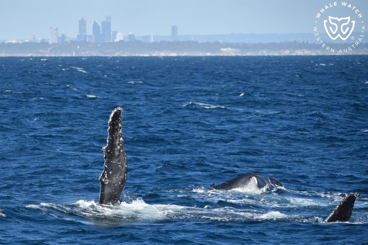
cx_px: 184
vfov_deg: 4.6
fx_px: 3066
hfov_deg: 6.9
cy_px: 122
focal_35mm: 300
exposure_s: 1/8000
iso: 1100
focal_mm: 300
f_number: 5.6
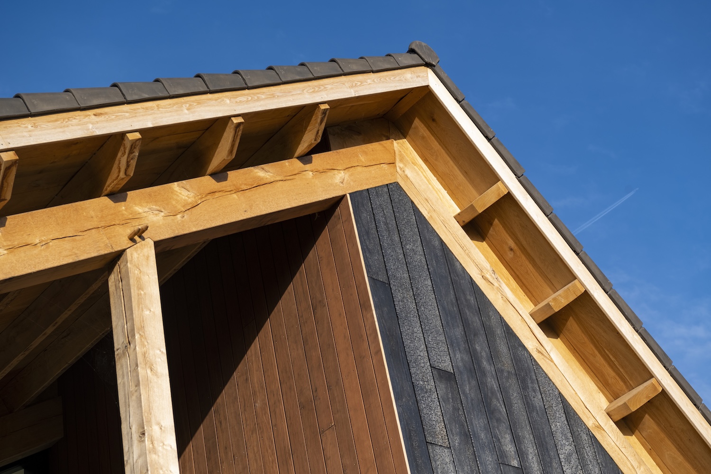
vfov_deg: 19.5
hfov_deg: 28.8
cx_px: 356
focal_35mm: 70
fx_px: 1382
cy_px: 237
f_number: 7.1
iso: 320
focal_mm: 70
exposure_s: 1/500
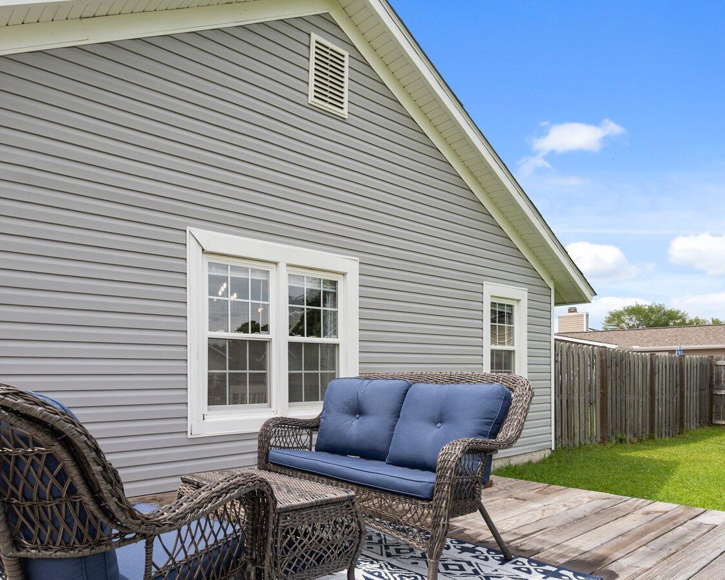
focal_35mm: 24
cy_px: 374
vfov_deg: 57.8
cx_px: 253
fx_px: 515
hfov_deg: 68.7
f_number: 7.1
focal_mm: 14
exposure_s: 1/160
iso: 64
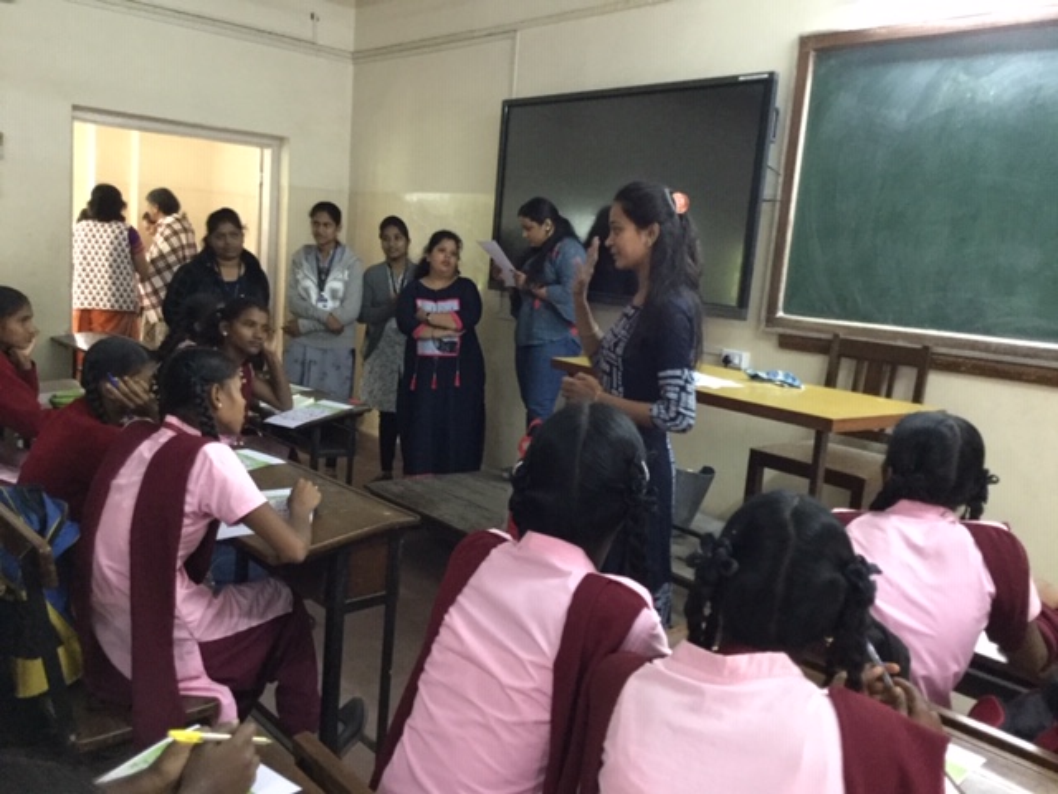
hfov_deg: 58.4
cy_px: 397
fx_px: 947
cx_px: 529
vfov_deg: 45.4
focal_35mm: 31
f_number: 2.4
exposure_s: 1/17
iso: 500
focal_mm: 3.3
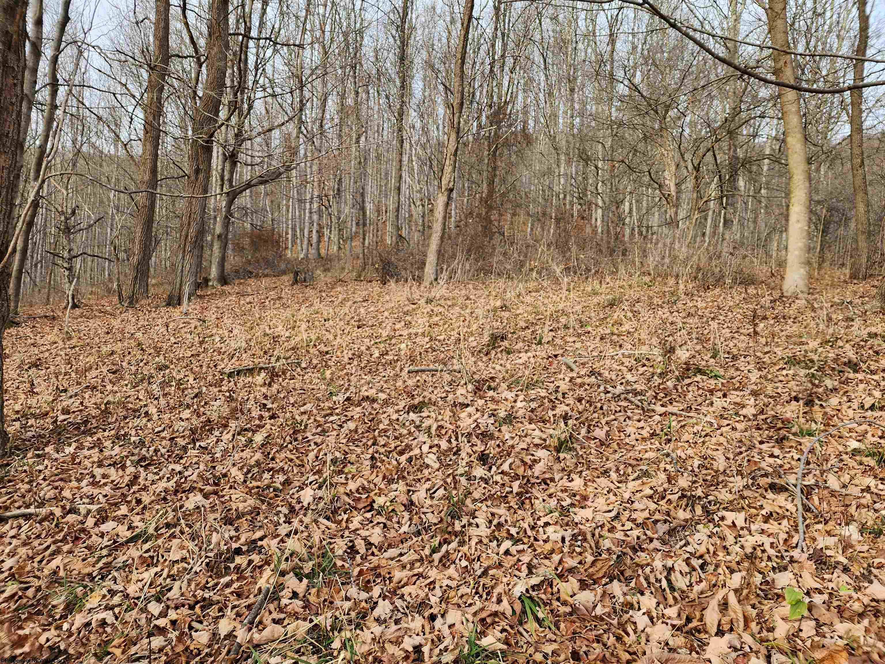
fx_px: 588
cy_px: 332
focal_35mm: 23
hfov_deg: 73.9
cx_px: 442
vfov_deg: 58.9
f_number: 1.8
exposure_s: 1/180
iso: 20
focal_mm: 6.4
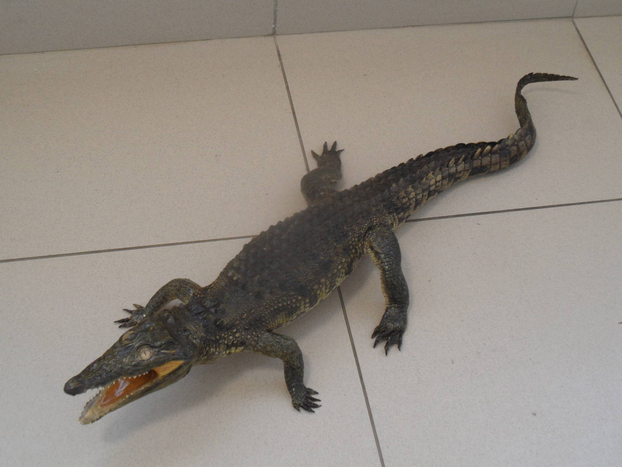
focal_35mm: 60
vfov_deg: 24.4
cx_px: 311
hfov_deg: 32.2
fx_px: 1078
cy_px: 234
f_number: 4
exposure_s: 1/20
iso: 200
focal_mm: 10.3
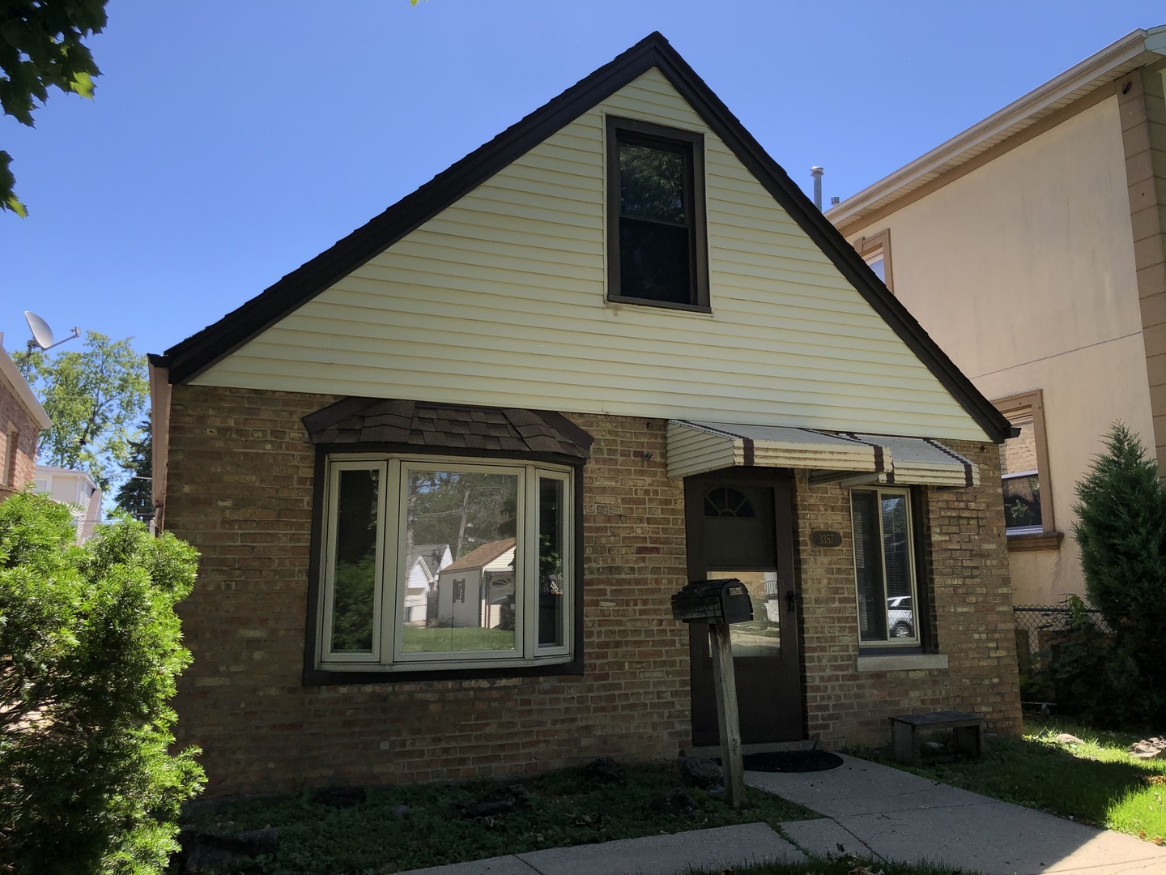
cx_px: 583
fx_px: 943
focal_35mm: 28
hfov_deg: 63.4
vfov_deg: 49.7
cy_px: 438
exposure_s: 1/1473
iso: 20
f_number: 1.8
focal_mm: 3.99
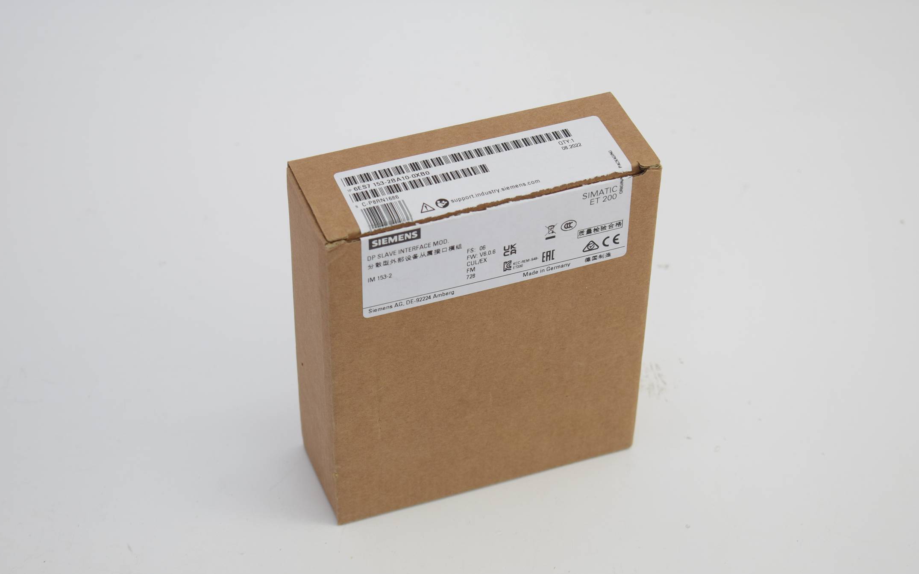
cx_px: 458
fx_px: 2117
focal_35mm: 85
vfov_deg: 15.4
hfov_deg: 24.5
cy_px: 301
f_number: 5.6
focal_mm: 55
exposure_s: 1/100
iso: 400
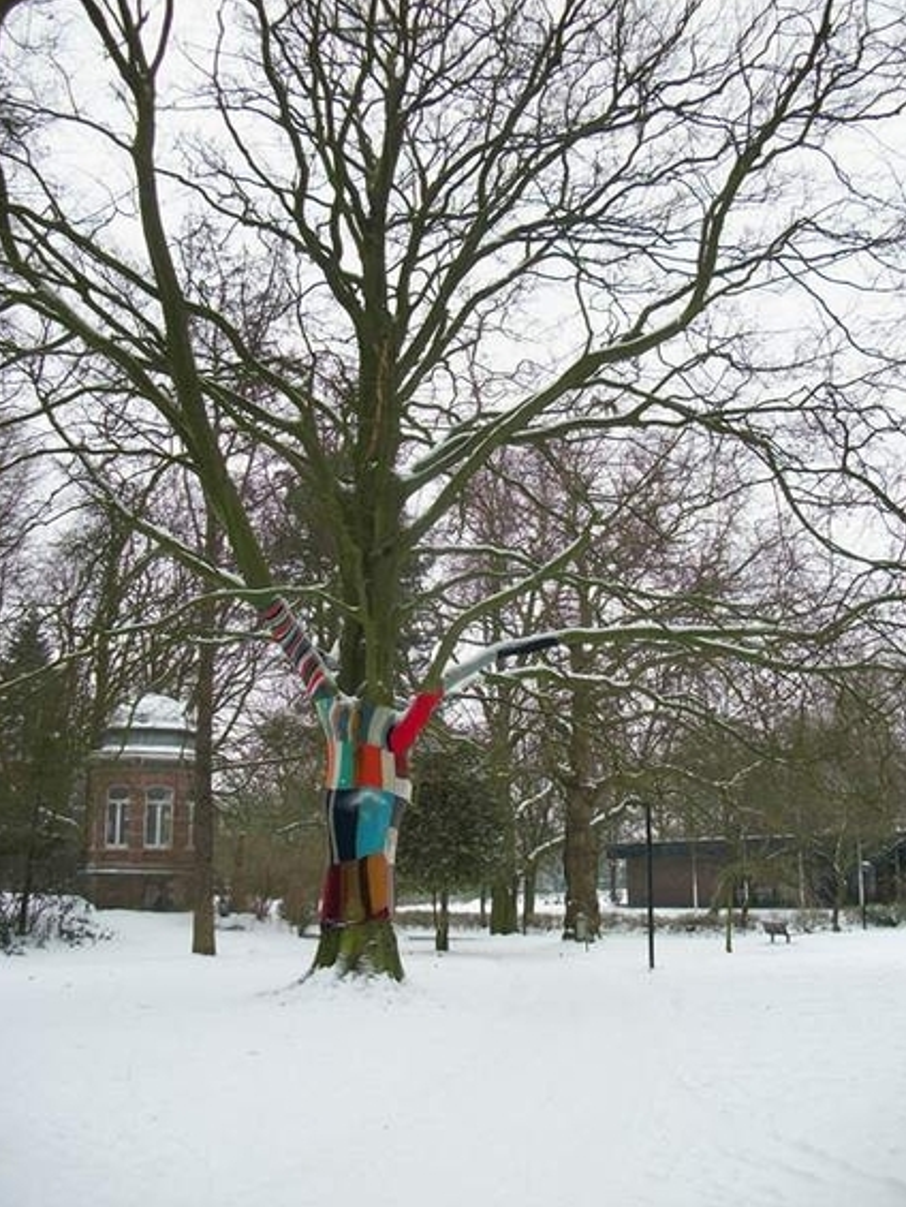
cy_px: 568
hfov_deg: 41.8
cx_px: 462
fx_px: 1186
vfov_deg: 53.9
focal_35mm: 34
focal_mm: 5.7
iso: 80
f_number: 2.9
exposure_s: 1/160
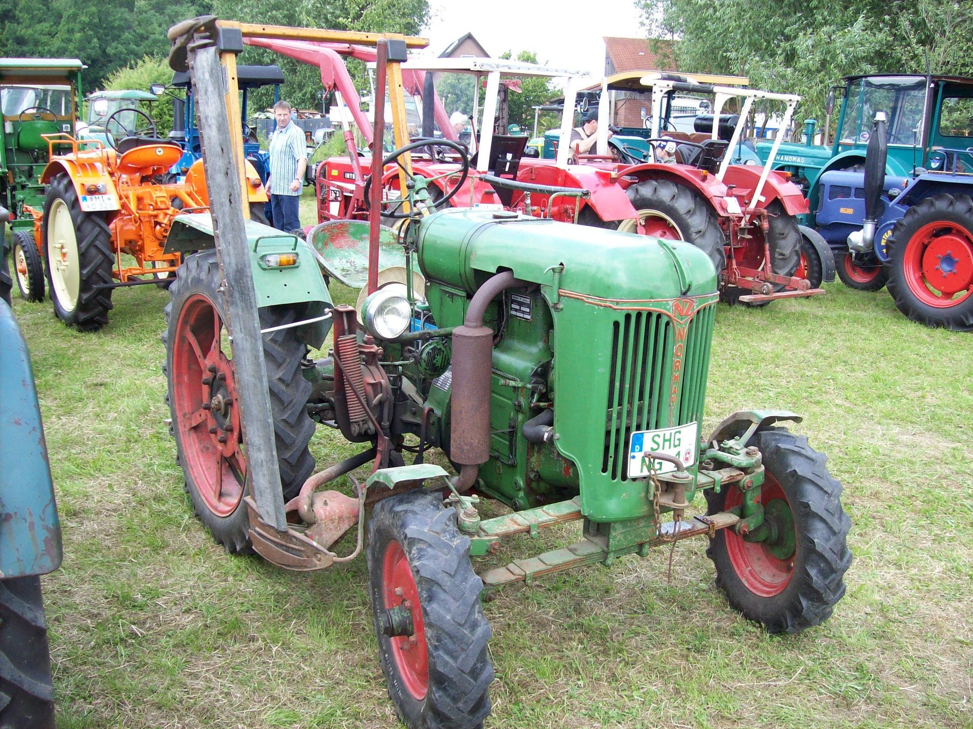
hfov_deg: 51.4
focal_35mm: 36
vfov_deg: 39.6
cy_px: 364
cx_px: 486
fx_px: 1011
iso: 80
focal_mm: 6
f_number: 2.7
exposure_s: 1/198
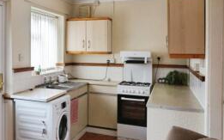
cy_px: 74
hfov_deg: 48.5
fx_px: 238
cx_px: 57
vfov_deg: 32.7
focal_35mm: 39
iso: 200
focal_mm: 14
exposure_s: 1/60
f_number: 4
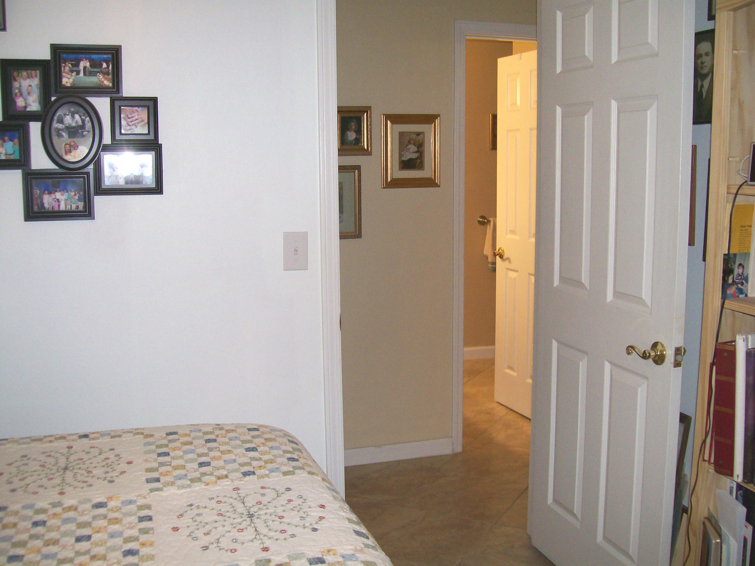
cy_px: 283
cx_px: 378
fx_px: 785
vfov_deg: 39.7
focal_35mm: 36
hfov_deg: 51.4
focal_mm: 6
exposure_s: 1/64
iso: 140
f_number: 2.7
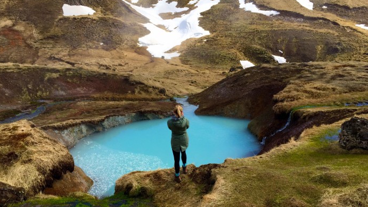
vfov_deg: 36.5
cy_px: 125
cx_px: 183
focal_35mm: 32
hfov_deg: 61.0
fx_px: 312
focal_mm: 4.15
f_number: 2.2
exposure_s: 1/1412
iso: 32
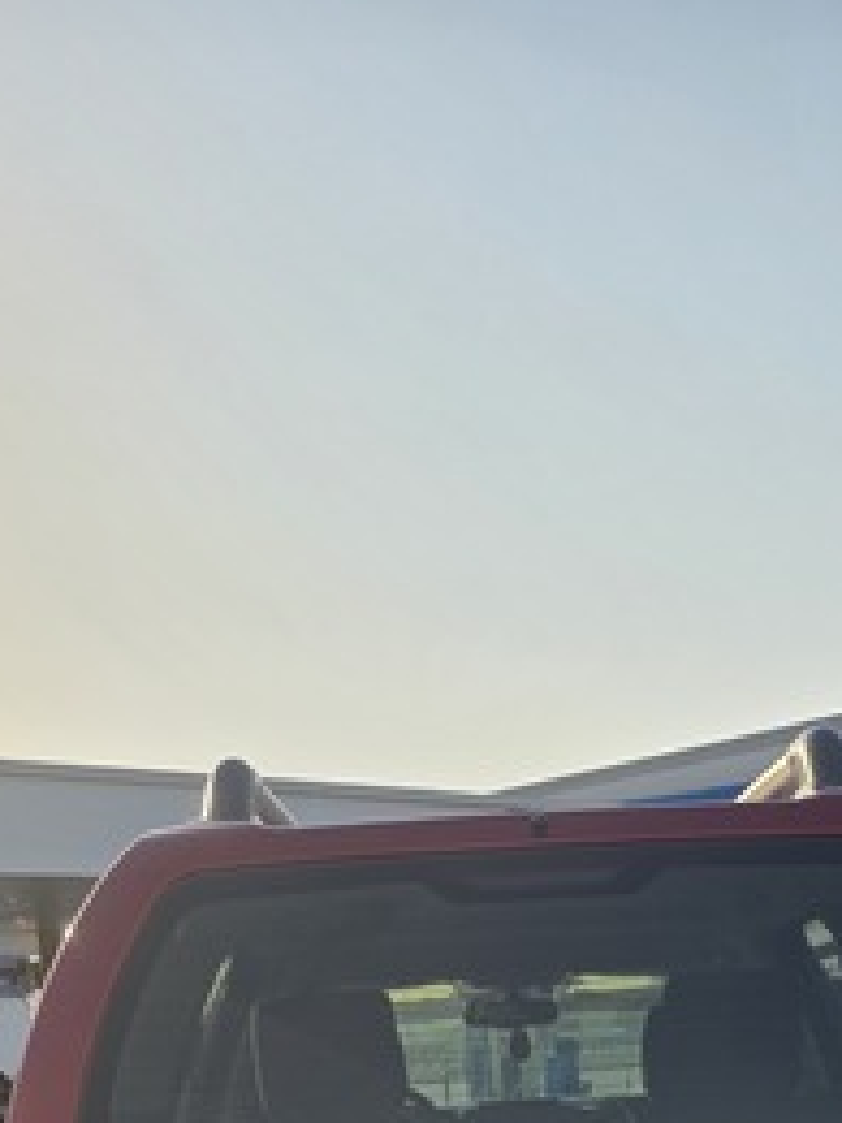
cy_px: 1291
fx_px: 1719
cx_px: 553
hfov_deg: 27.4
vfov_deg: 31.3
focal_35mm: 53
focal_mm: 6.3
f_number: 1.7
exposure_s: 1/7944
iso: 80
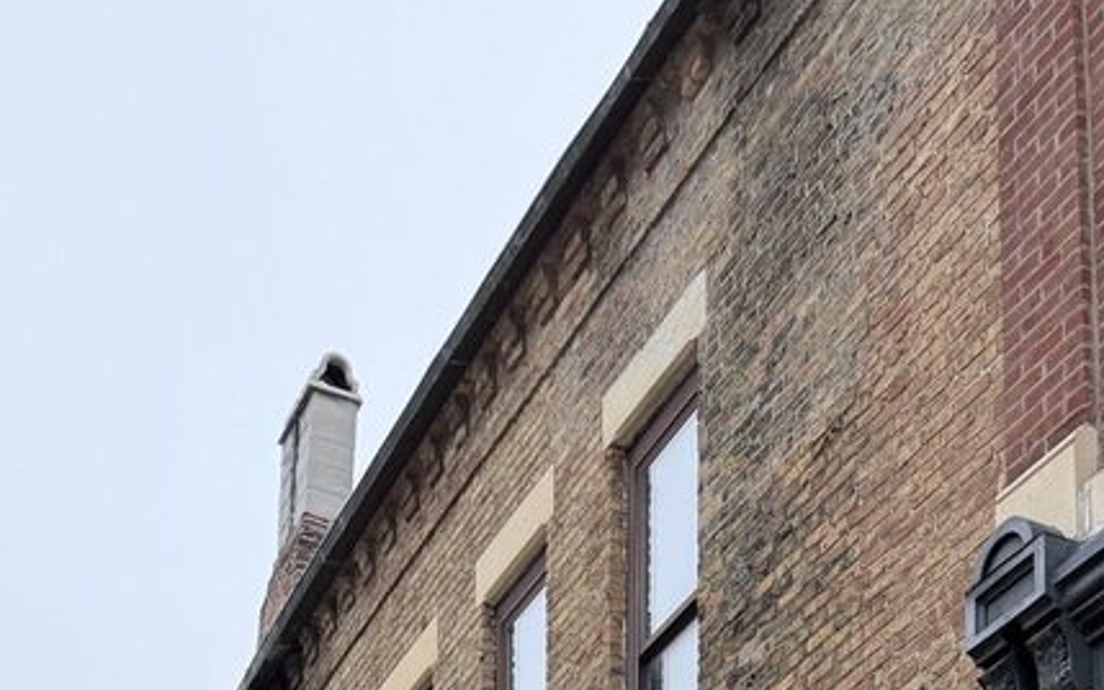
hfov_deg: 31.9
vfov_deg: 16.2
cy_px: 1344
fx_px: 1925
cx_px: 677
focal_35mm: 64
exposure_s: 1/200
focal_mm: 6.76
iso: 160
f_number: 1.78
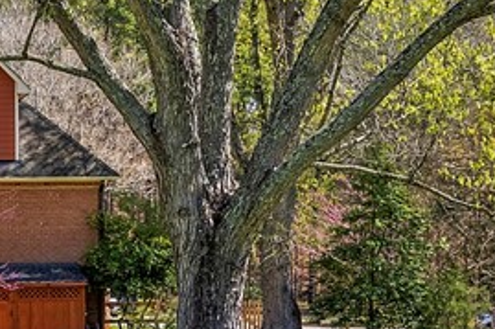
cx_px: -124
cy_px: 281
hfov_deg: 17.7
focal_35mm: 109
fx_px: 1498
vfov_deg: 12.5
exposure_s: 1/125
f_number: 8
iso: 800
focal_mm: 27
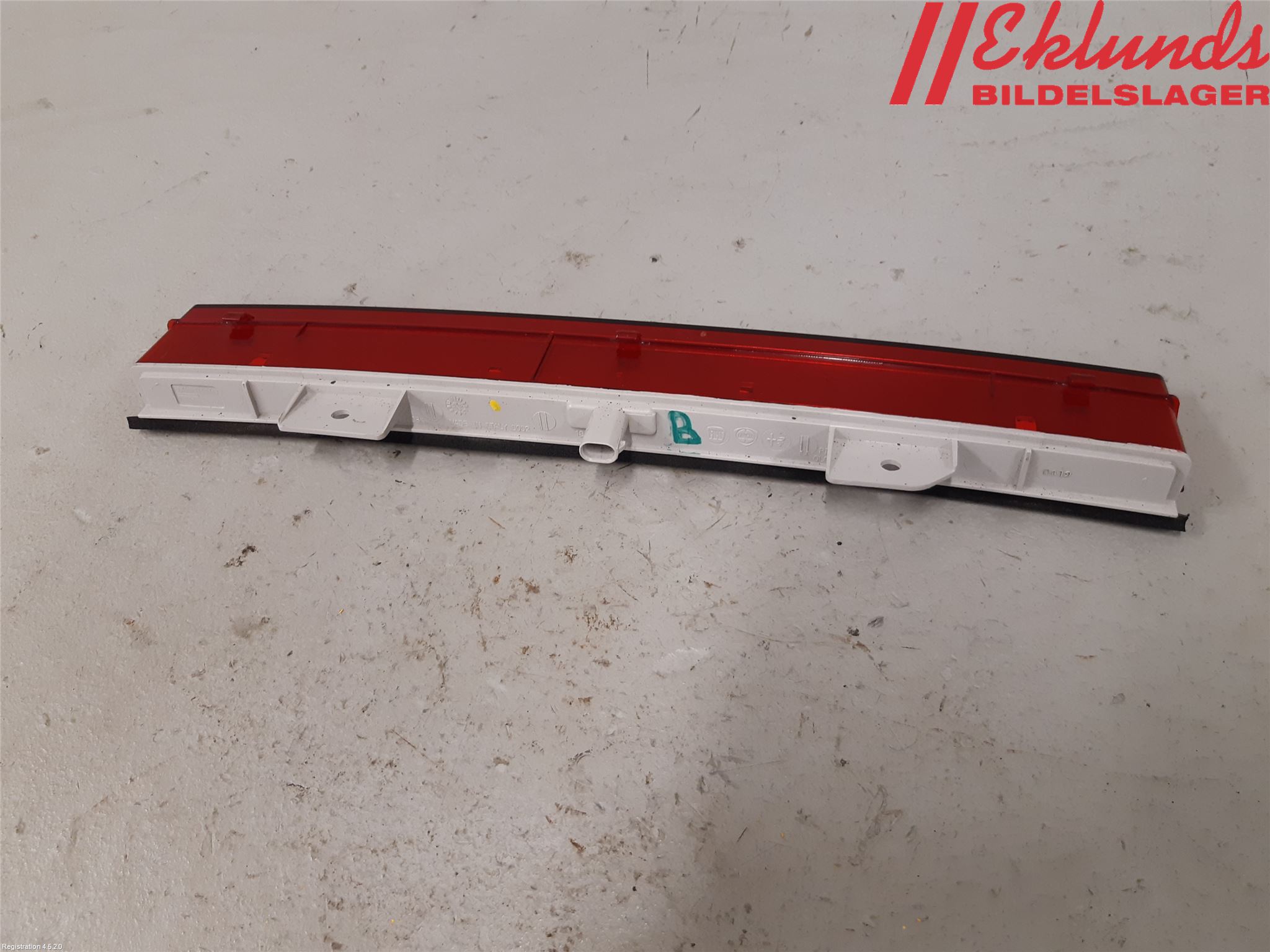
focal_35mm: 26
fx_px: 954
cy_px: 476
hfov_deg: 67.3
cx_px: 635
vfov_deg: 53.1
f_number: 1.7
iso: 125
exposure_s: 1/50
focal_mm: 3.93
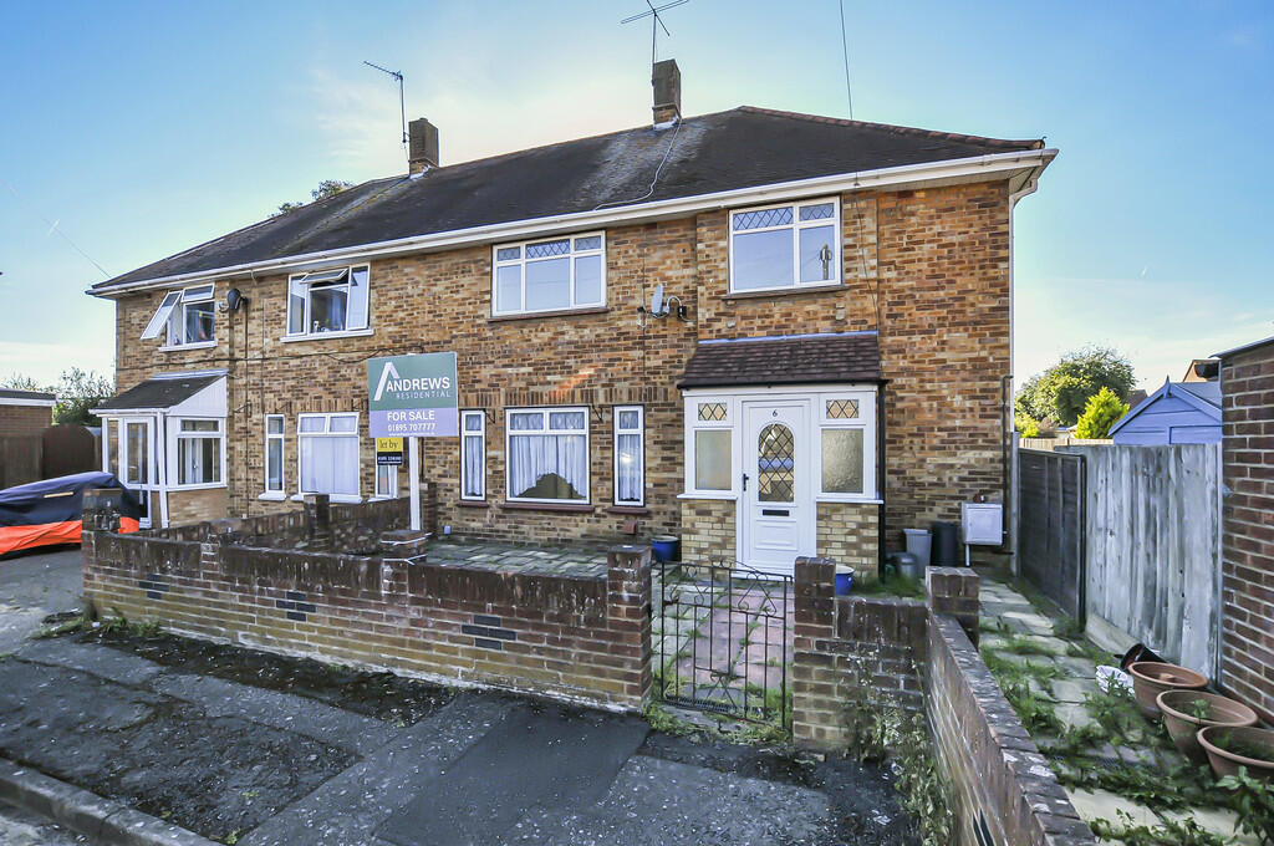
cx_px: 637
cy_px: 423
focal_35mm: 15
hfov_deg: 100.5
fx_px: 530
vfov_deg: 77.2
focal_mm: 10
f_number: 5.6
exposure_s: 1/500
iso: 280
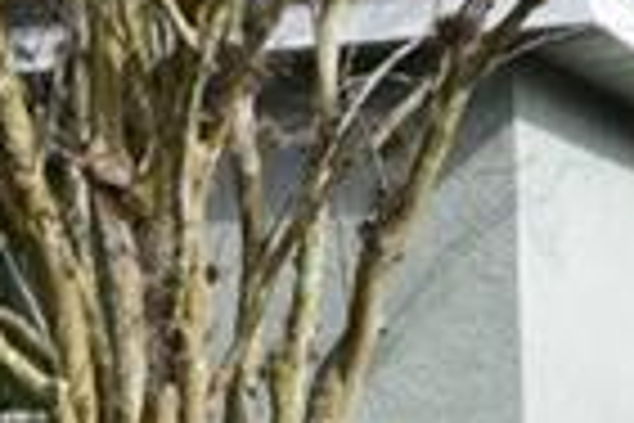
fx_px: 4209
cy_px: 387
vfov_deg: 5.7
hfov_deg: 7.7
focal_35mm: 239
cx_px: -1178
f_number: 11
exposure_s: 1/500
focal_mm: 22
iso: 400
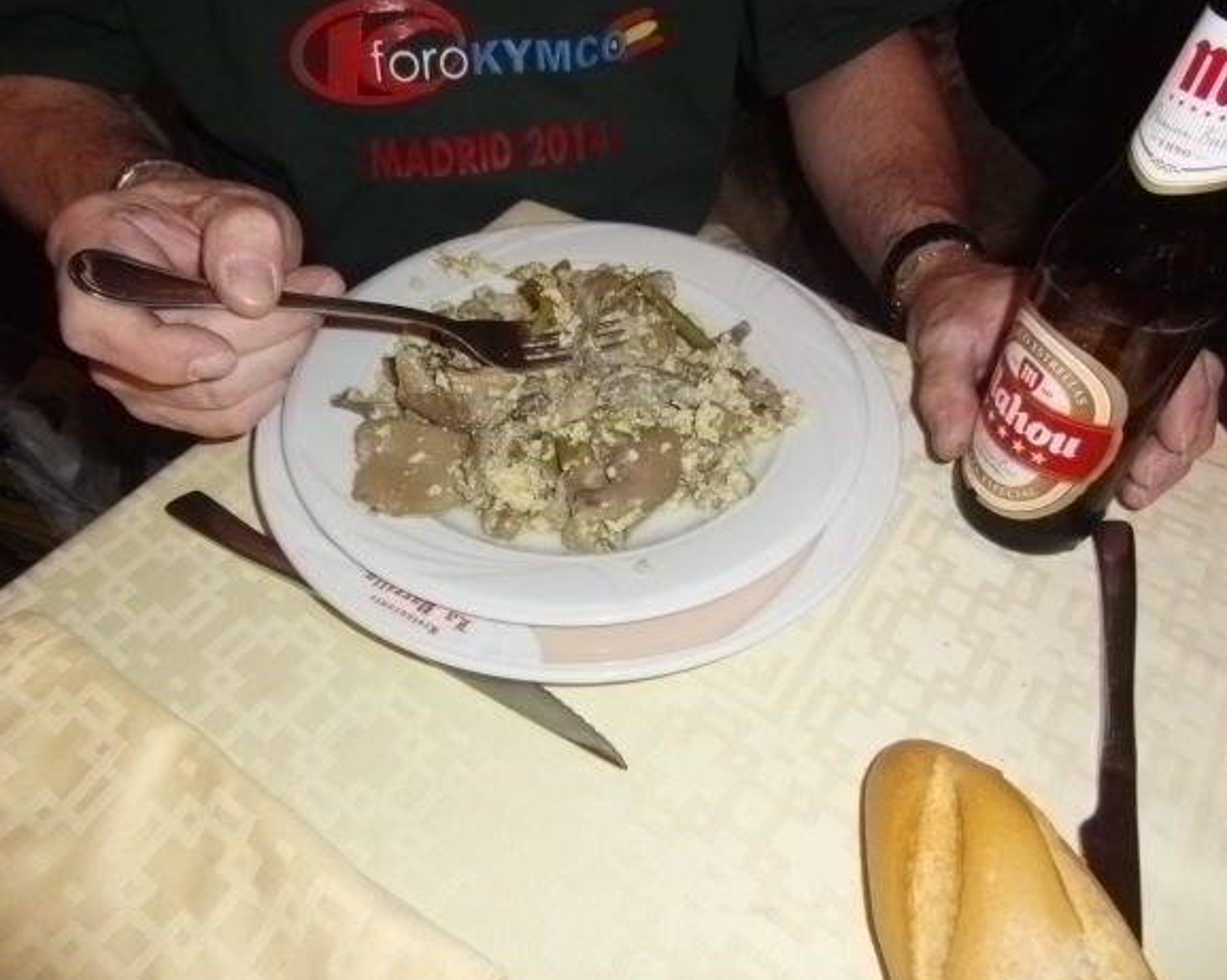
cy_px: 500
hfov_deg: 66.0
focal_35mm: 26
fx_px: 944
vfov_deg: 54.9
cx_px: 629
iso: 200
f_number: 3.2
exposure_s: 1/60
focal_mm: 4.3
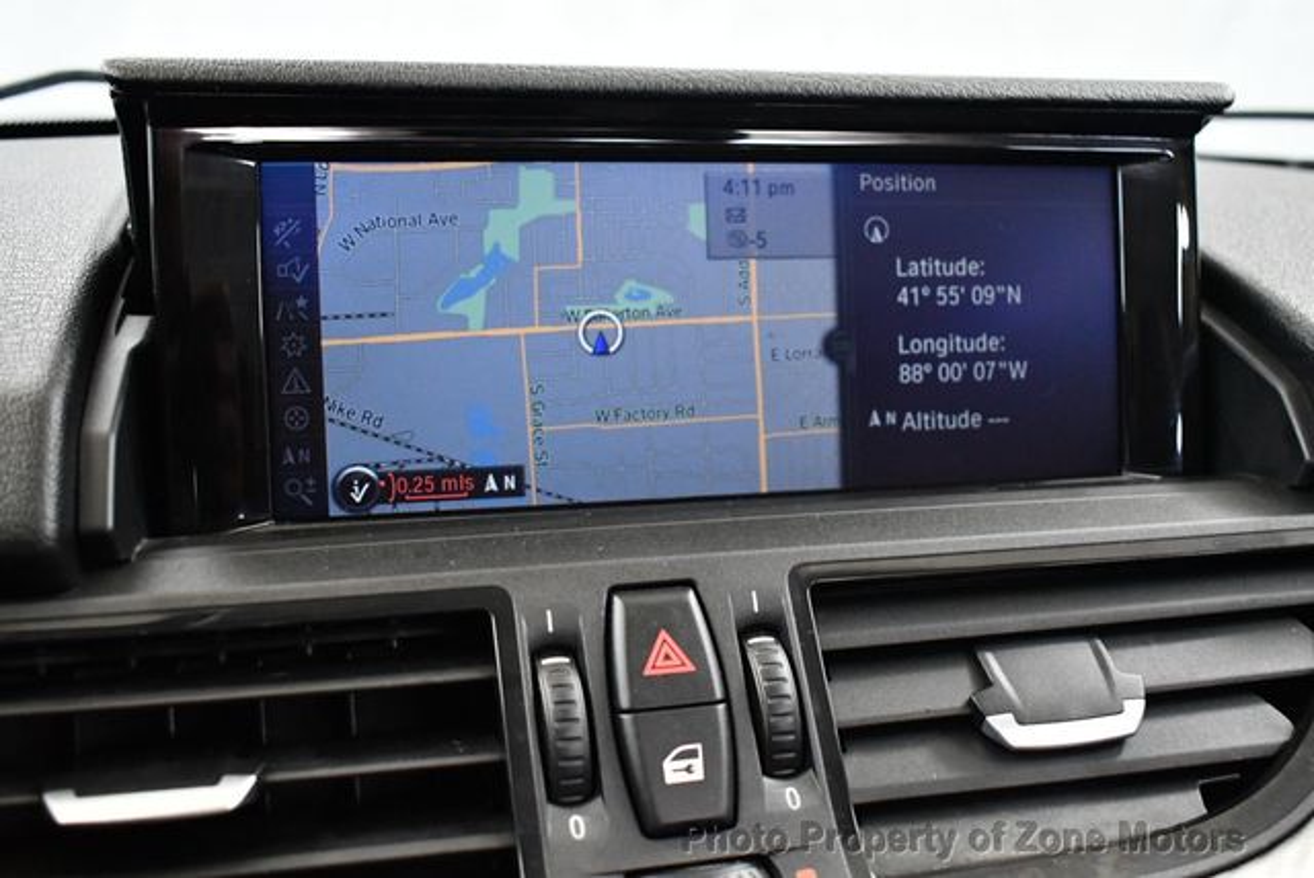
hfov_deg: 53.1
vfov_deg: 36.9
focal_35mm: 36
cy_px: 439
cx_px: 657
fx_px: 1315
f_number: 3.5
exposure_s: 1/100
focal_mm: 18
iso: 3200
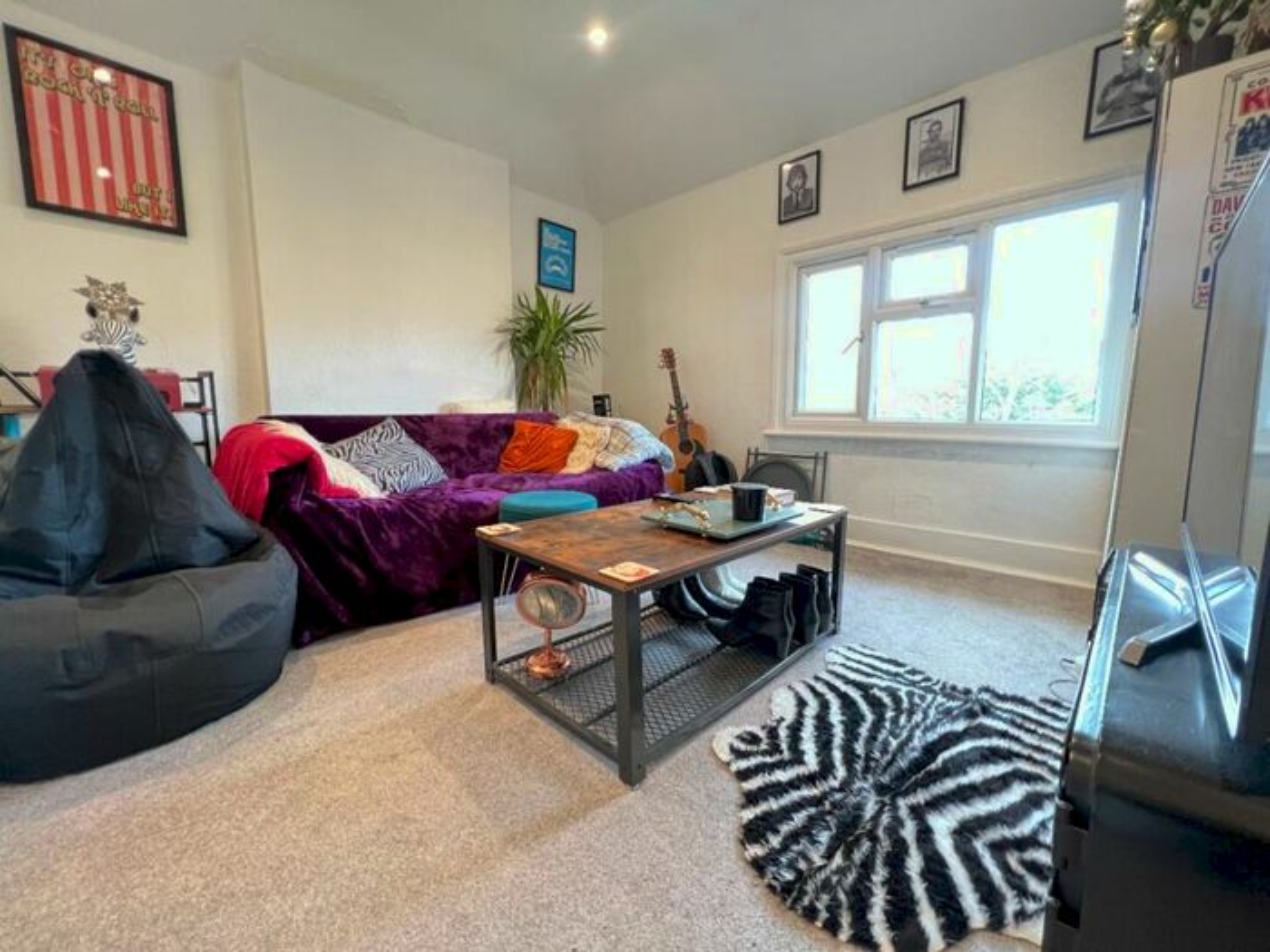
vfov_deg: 89.9
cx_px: 635
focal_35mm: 13
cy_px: 476
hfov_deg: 106.2
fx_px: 477
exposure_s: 1/50
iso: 640
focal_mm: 1.57
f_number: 1.8
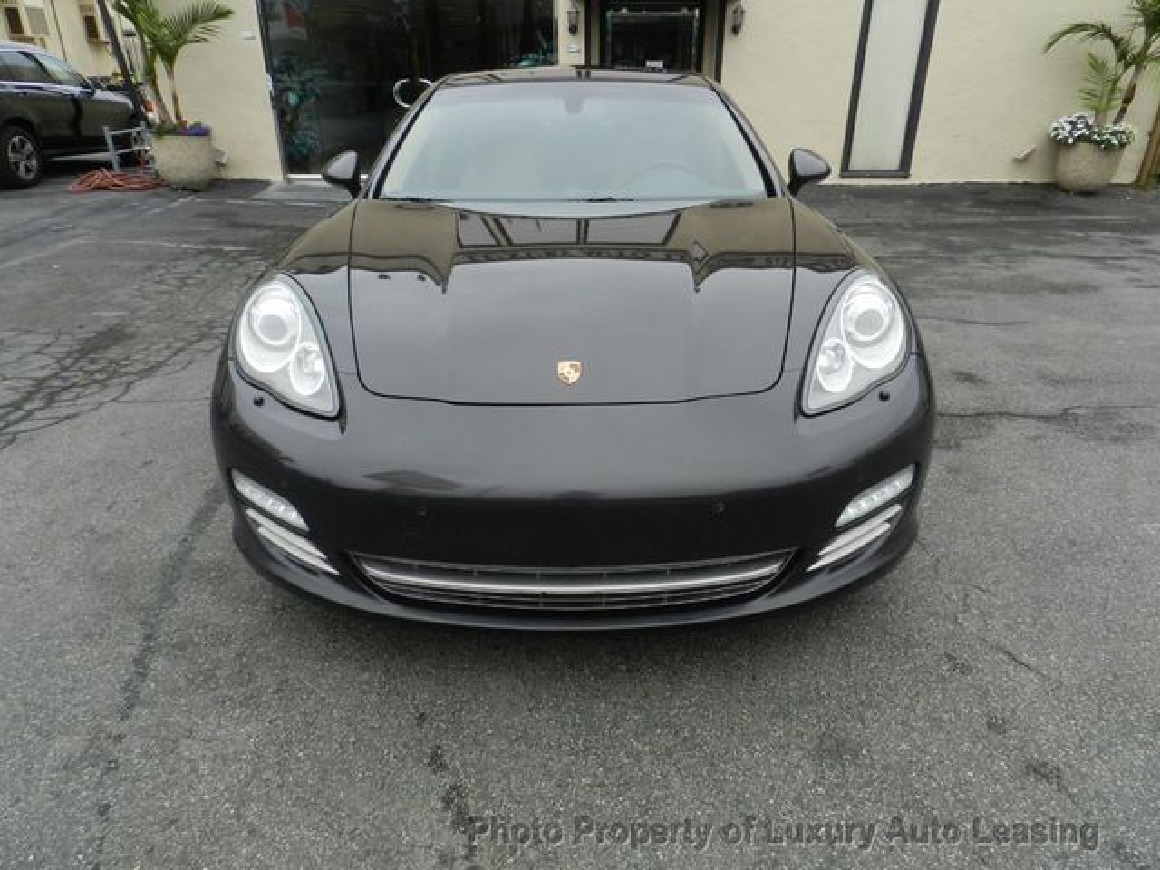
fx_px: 771
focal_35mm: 23
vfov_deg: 58.9
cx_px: 580
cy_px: 435
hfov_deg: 73.9
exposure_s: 1/320
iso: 160
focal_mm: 4
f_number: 5
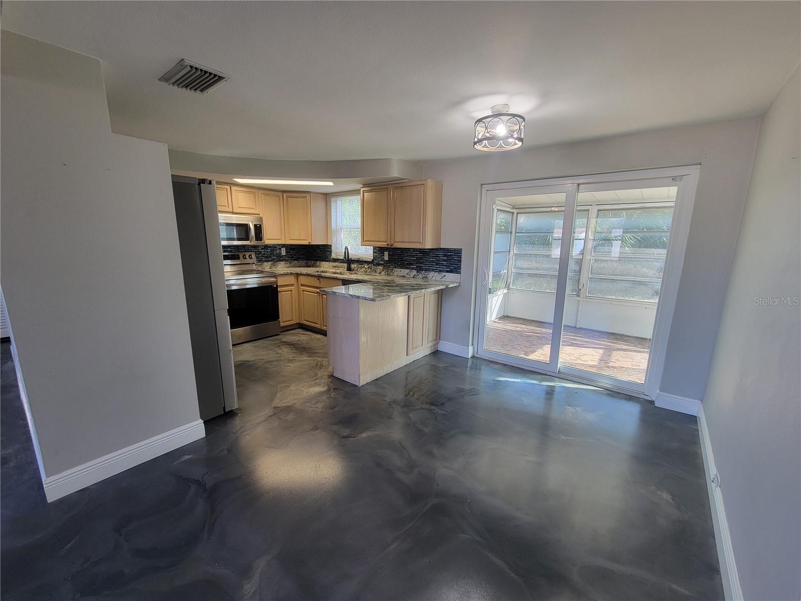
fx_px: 301
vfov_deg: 89.9
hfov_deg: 106.2
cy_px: 300
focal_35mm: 13
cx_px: 400
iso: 100
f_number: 2.2
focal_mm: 2.2
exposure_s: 1/60
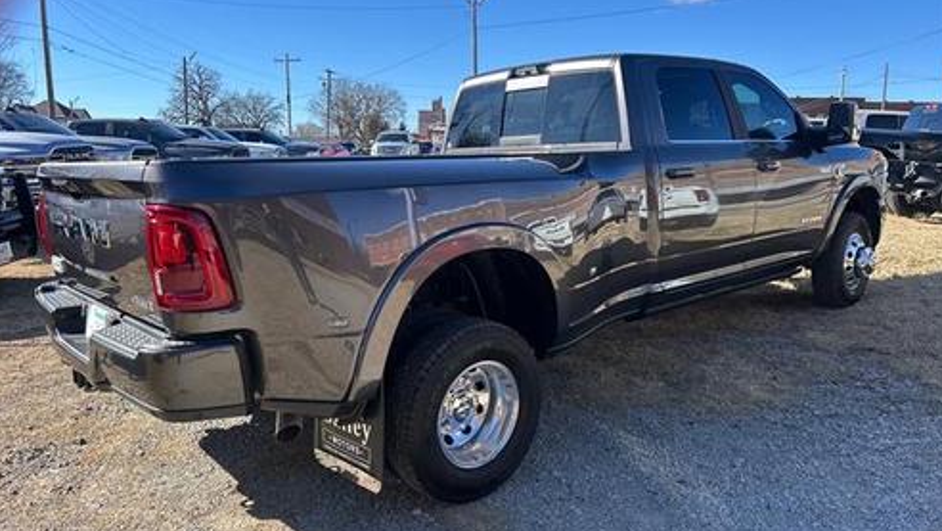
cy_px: 289
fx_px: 725
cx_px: 467
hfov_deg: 66.1
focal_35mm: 29
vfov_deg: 40.2
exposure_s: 1/1361
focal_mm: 5.7
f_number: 1.5
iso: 50
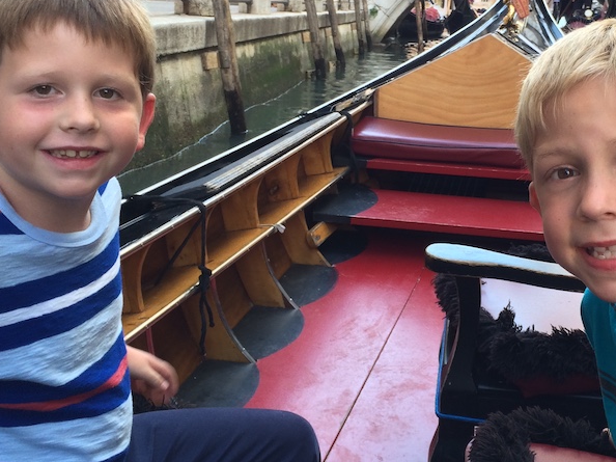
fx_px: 889
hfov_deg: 37.6
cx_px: 431
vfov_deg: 29.0
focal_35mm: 50
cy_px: 180
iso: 40
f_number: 2.2
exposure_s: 1/120
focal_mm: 4.15
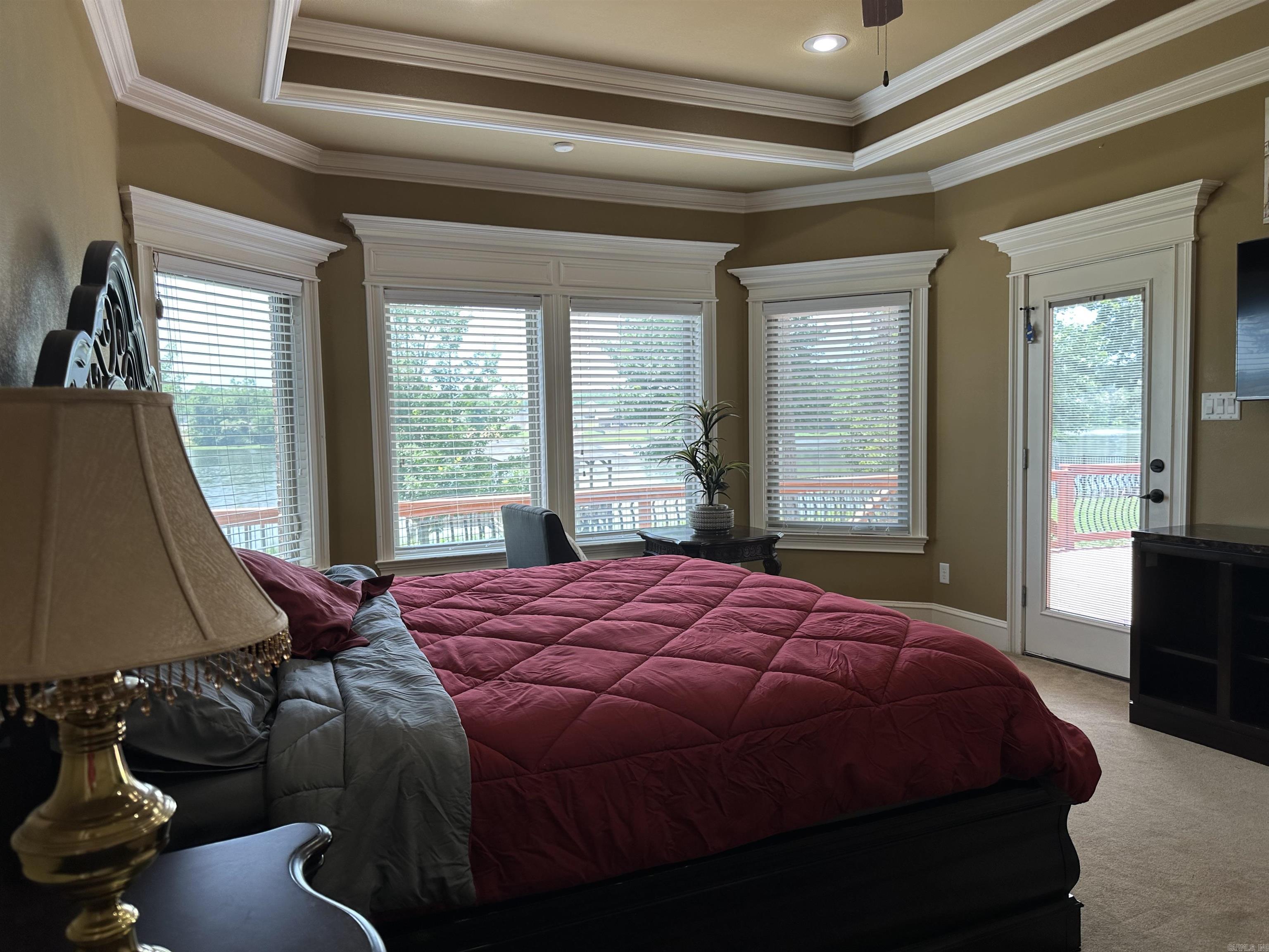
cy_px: 476
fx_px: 880
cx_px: 634
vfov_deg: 56.8
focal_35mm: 24
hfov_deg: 71.6
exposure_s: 1/161
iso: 64
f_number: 1.78
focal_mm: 6.86
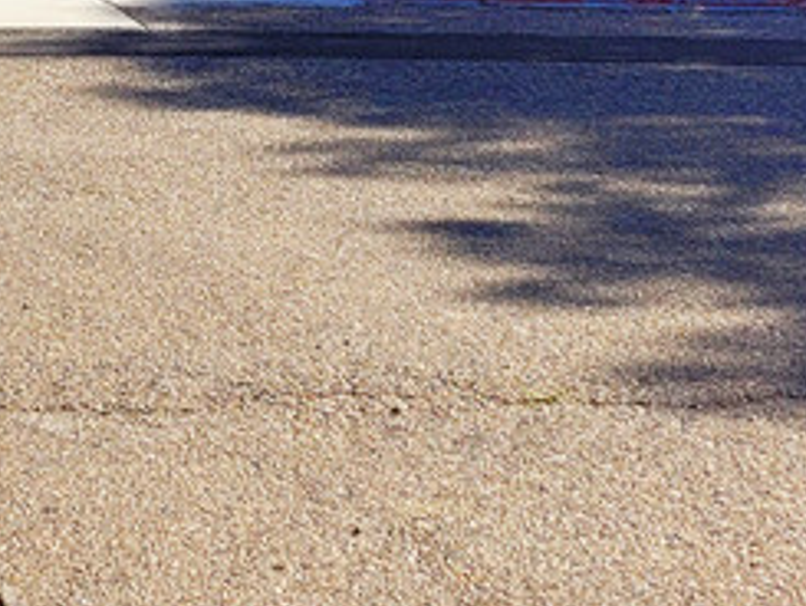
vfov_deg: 12.1
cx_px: -623
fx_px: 2586
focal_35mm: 111
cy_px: -530
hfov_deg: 15.4
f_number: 1.8
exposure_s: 1/1714
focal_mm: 5.4
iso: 40
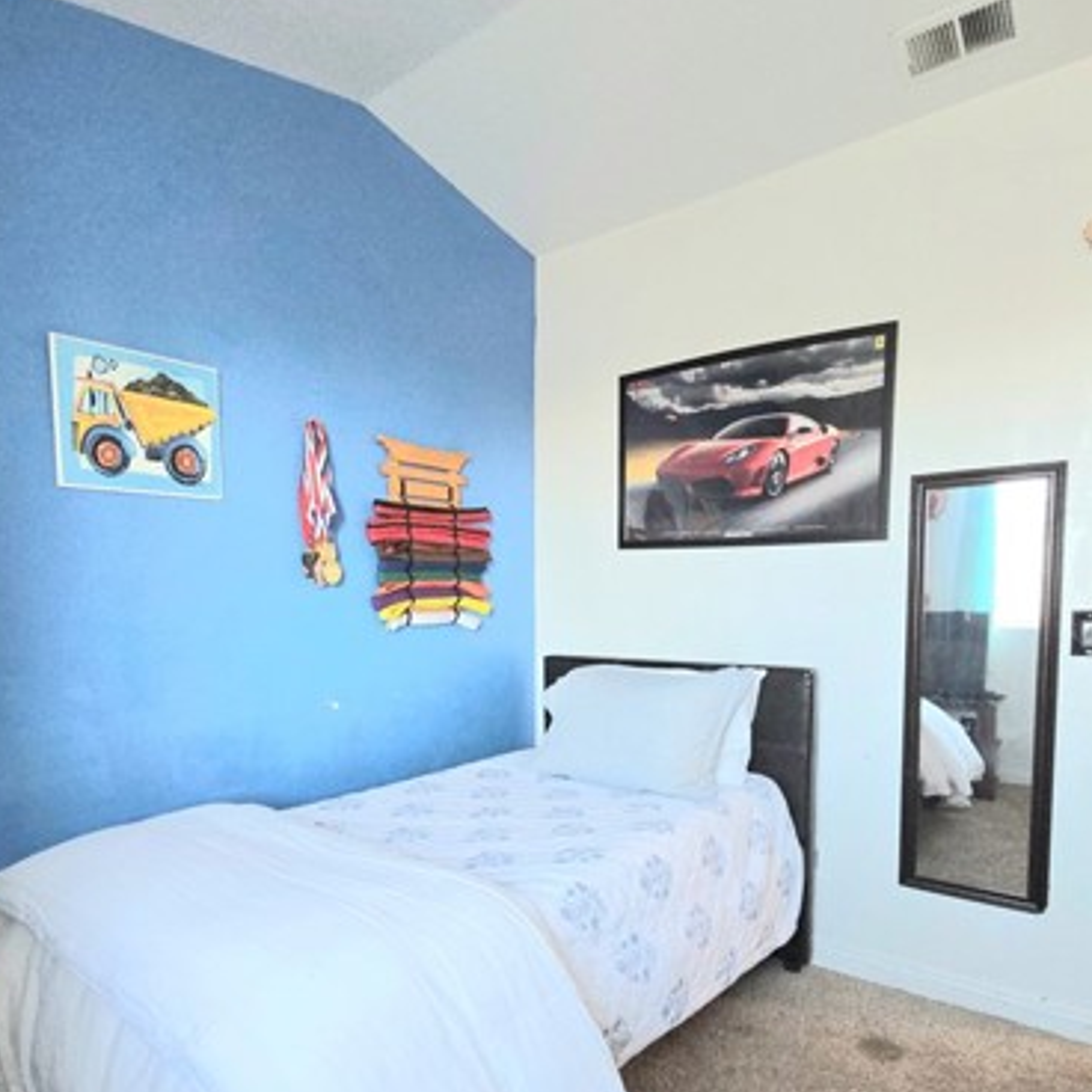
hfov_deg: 74.5
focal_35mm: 20
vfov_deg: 73.9
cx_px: 481
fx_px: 714
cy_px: 665
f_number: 2.2
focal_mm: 2.2
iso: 250
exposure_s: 1/60.2
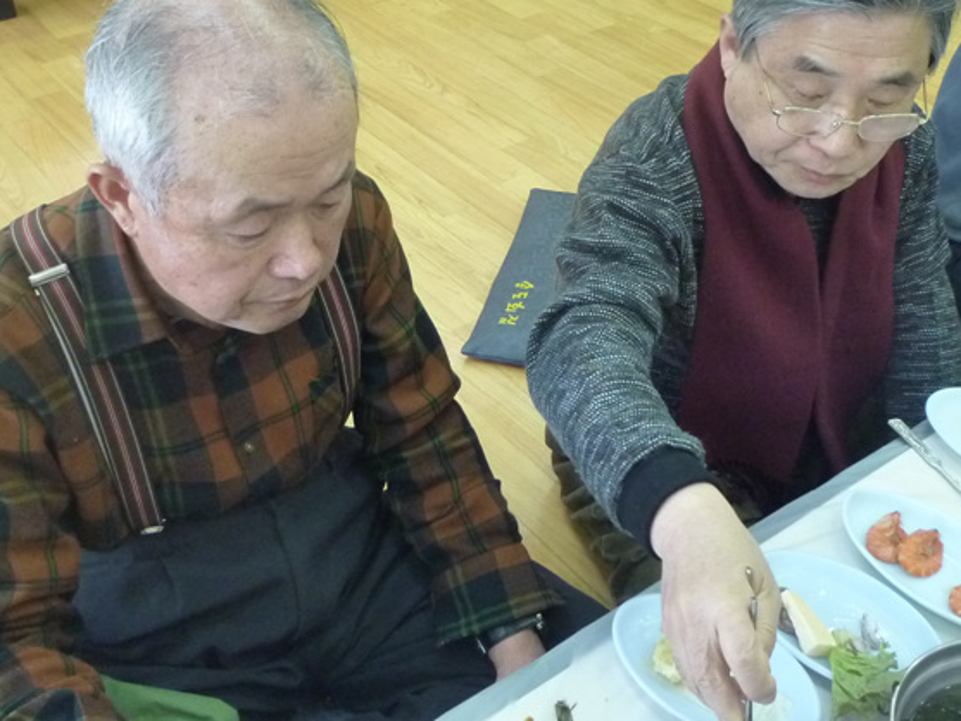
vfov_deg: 32.7
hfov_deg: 42.9
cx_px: 485
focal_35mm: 44
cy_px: 273
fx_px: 1222
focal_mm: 4.4
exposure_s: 1/30
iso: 400
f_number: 2.8
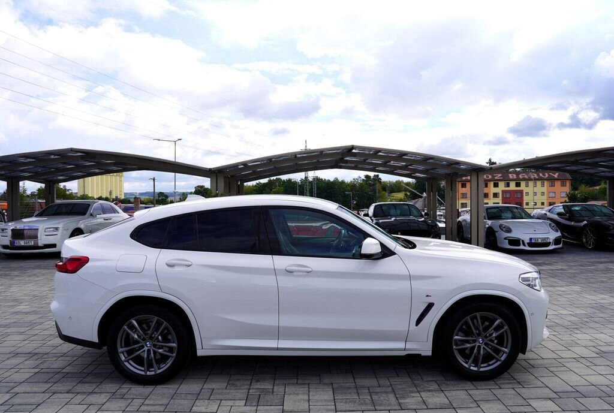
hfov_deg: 73.6
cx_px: 307
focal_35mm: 24
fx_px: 410
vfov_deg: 53.4
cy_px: 206
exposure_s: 1/160
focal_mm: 24
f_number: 10
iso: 100
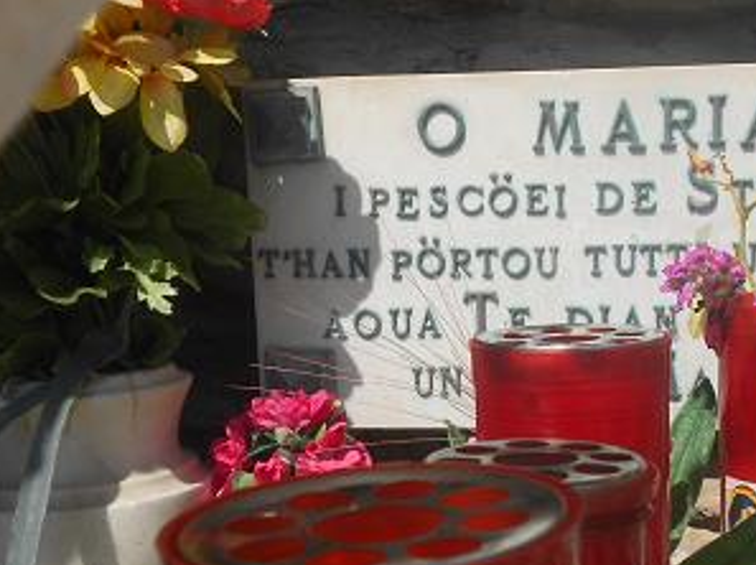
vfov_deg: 25.9
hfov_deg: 33.4
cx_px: 599
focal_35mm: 56
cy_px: 365
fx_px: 1222
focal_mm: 5.8
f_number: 3.6
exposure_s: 1/1250
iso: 80
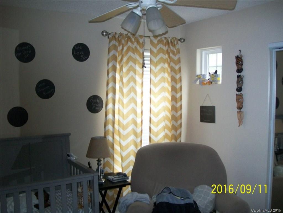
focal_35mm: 36
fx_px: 294
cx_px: 142
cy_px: 106
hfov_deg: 51.4
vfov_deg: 39.7
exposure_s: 1/125
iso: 160
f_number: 2.7
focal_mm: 6
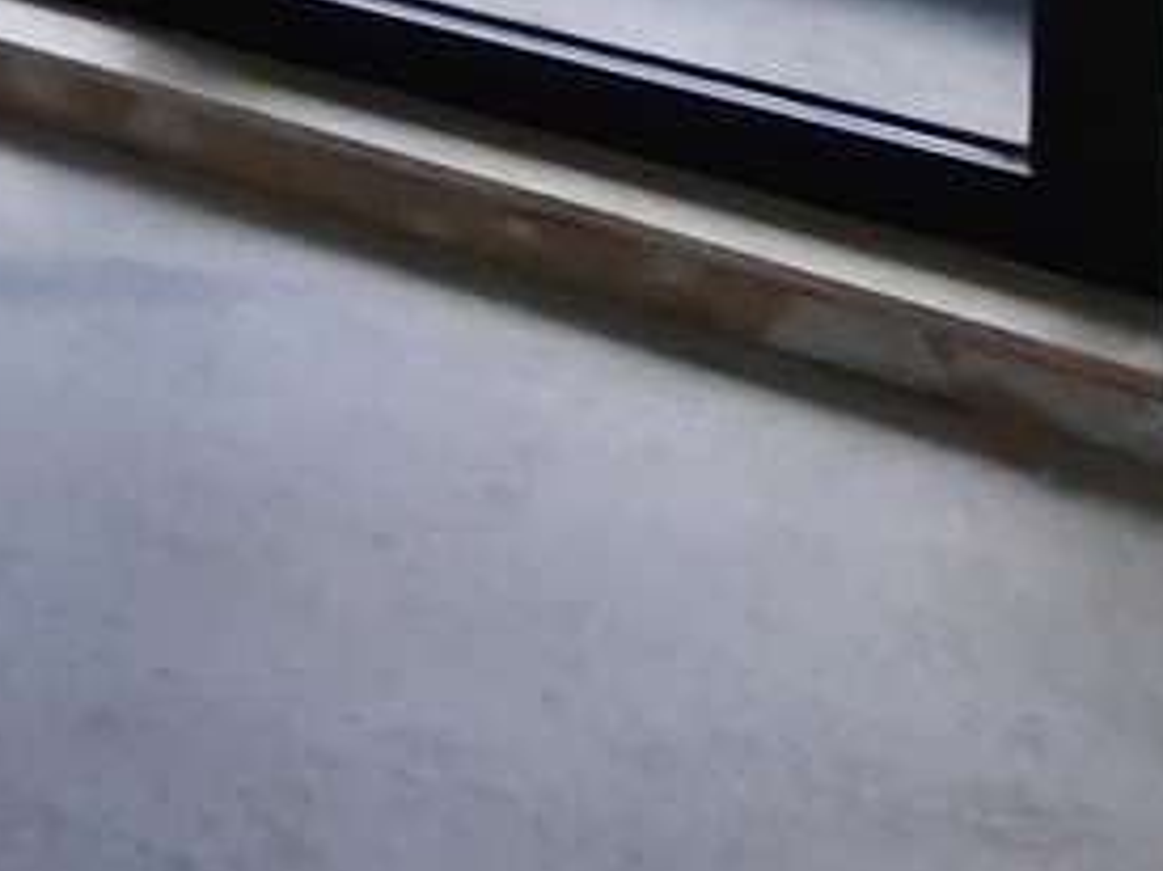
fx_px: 2384
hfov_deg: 13.5
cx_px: -1903
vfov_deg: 15.5
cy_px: -979
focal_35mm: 71
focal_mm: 1.74
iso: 64
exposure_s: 1/100
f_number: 2.2
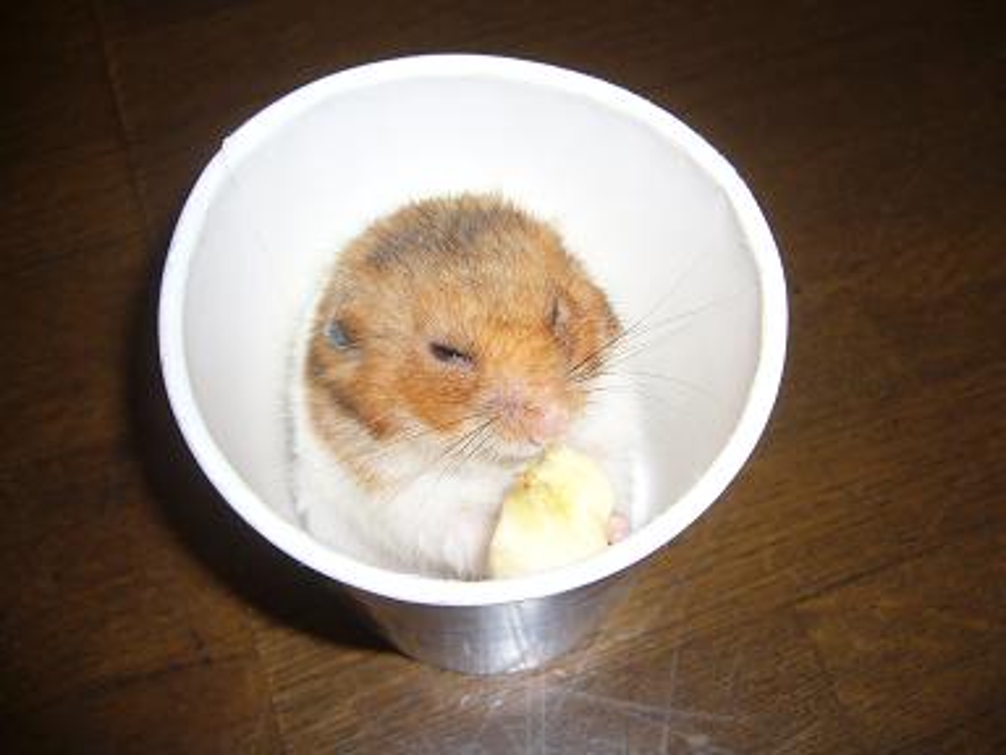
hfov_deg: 52.6
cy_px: 378
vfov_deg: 40.7
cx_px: 503
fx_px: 1017
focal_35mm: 35
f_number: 2.8
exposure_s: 1/60
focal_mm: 5.8
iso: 80
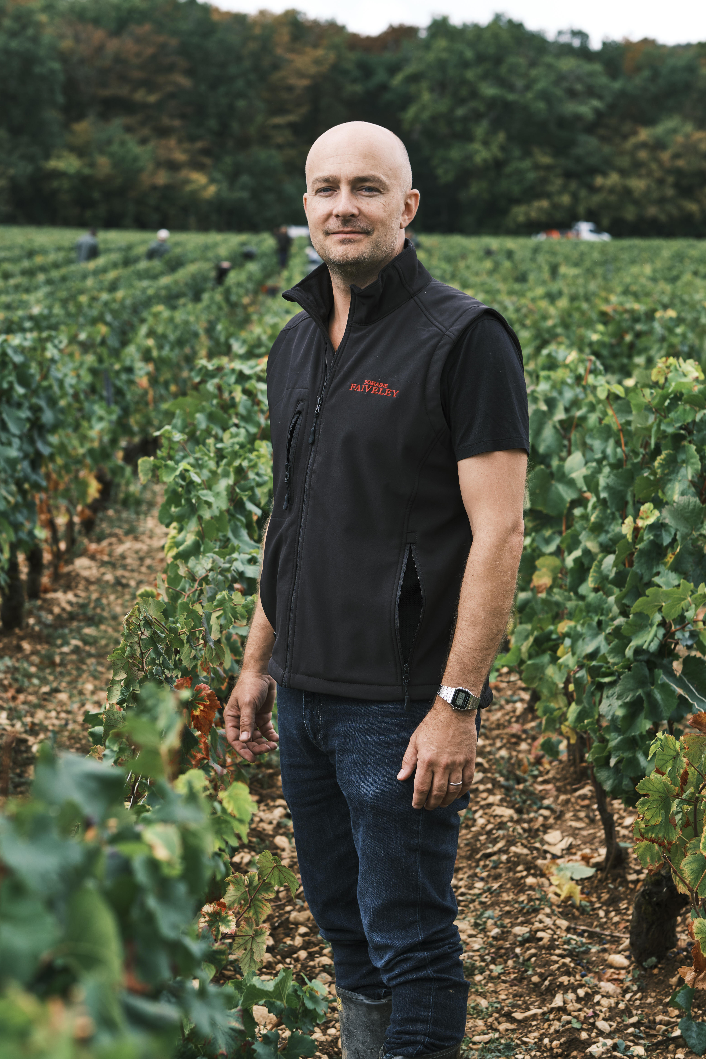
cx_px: 353
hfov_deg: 18.2
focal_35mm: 75
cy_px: 530
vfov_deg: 27.0
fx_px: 2206
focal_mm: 50
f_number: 4
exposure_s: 1/250
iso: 160
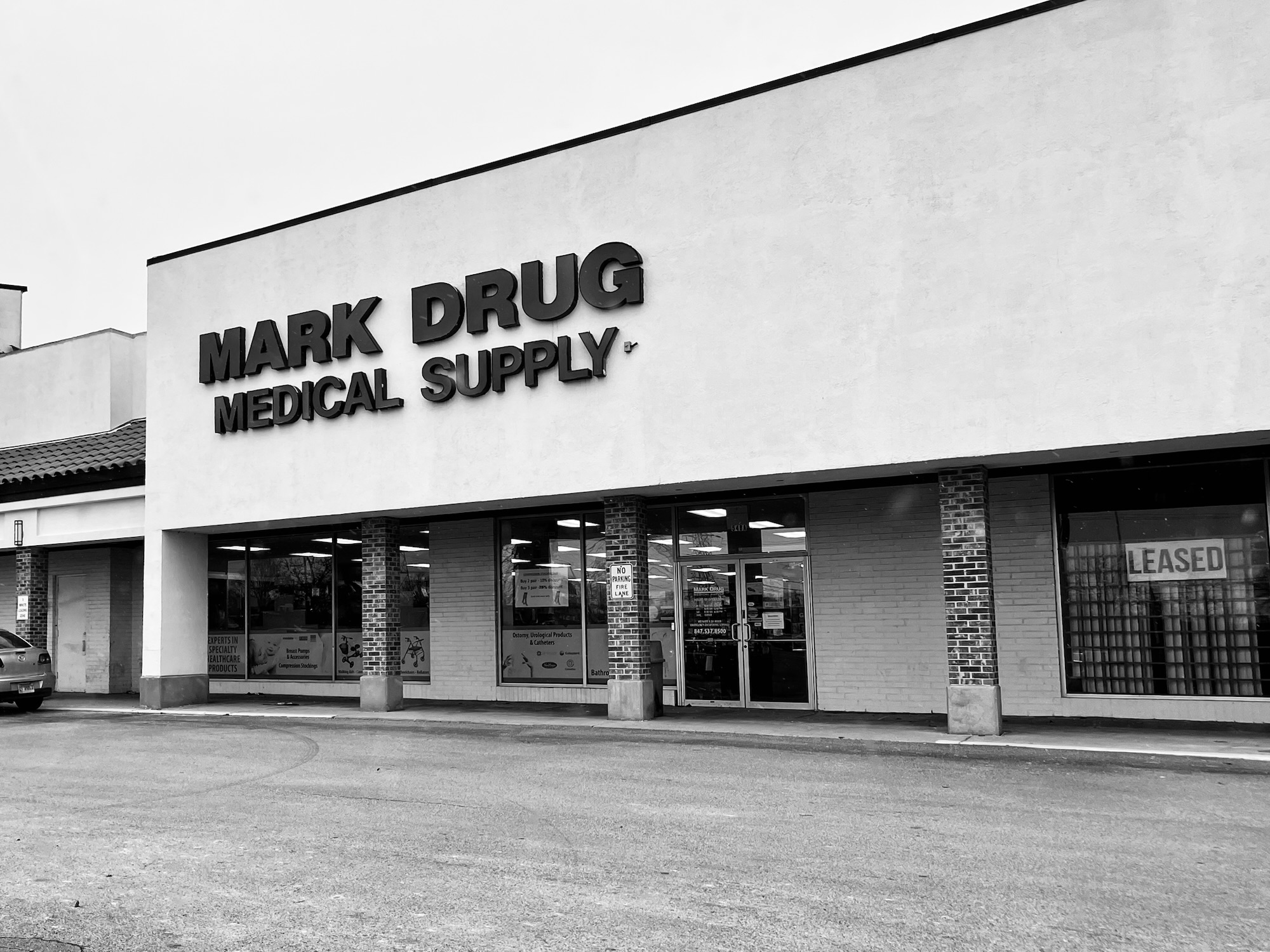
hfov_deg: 67.3
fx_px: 954
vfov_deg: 53.1
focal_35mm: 26
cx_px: 635
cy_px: 476
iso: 50
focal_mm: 5.1
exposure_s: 1/316
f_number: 1.6
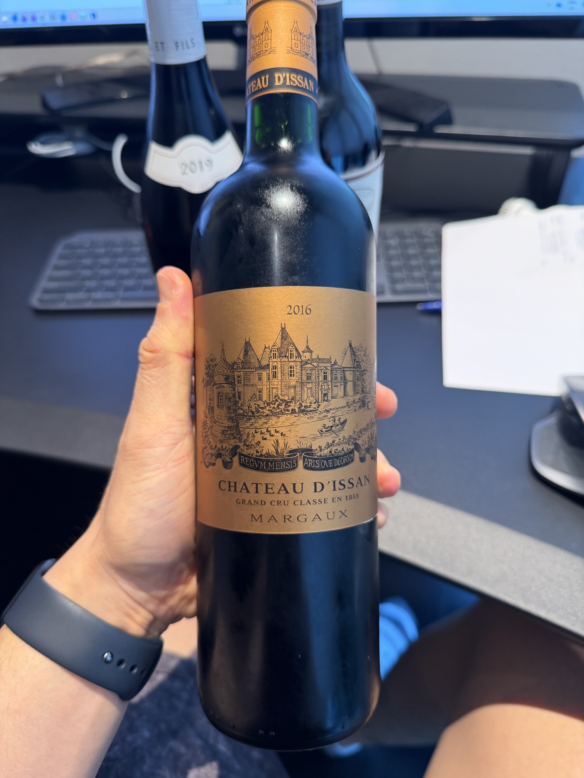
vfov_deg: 71.6
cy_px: 389
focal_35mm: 24
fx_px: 540
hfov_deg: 56.8
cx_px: 292
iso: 250
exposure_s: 1/50
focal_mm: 6.76
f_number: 1.78
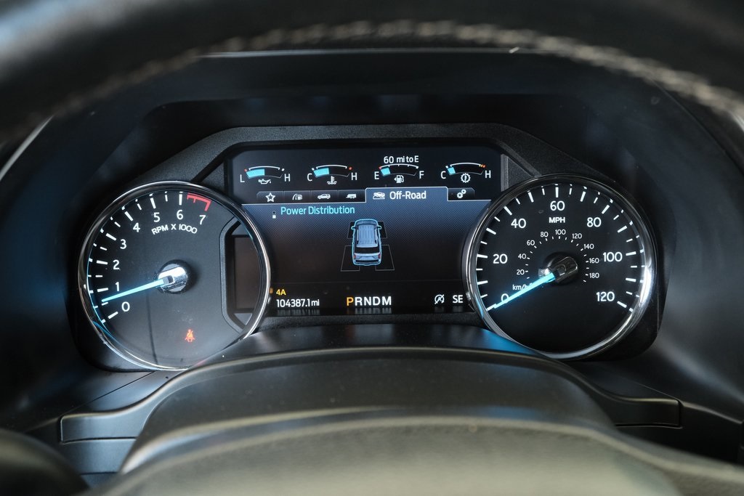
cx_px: 372
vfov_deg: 36.9
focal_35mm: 36
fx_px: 744
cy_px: 248
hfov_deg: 53.1
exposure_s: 1/50
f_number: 5
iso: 2500
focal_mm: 24.3
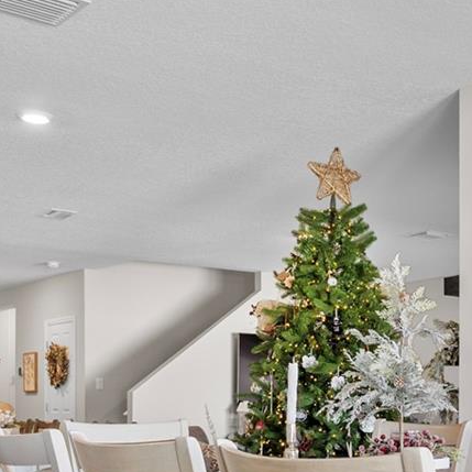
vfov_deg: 29.3
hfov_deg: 29.3
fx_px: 879
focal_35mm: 57
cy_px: 386
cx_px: 386
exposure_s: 1/6
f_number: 3.5
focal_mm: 12
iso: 100
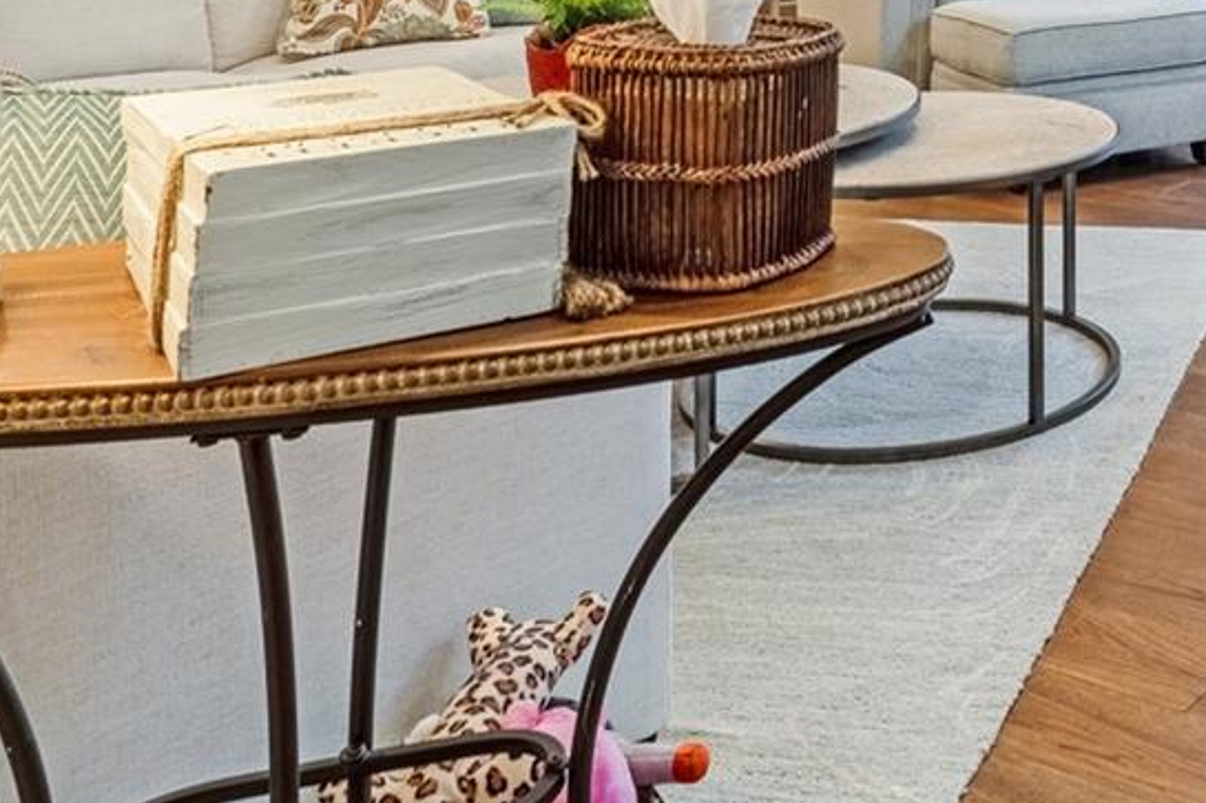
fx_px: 1623
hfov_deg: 35.4
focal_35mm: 48
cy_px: -197
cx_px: 1297
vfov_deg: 24.7
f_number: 9
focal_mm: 11
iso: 250
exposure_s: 1/125
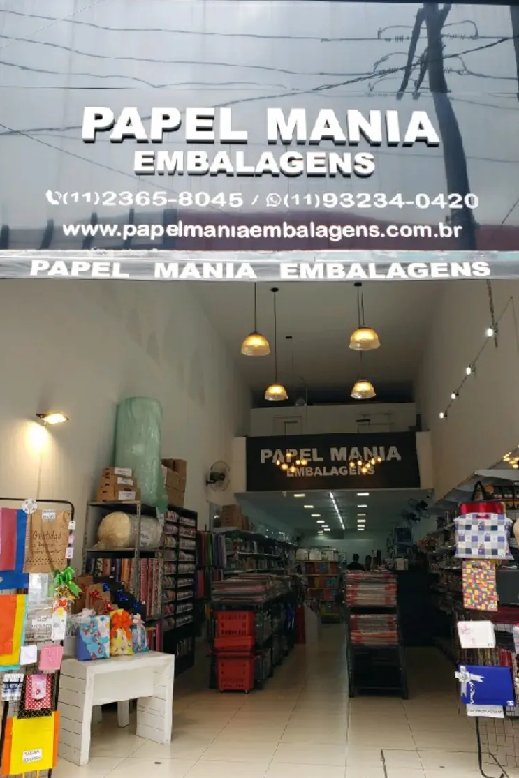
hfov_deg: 46.4
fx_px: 606
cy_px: 393
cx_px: 267
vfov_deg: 65.5
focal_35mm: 28
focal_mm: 4.3
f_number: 2.4
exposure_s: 1/127
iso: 50
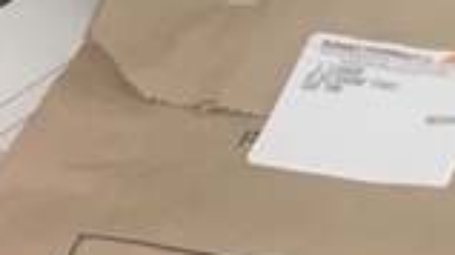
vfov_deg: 4.7
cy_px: -711
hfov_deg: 8.7
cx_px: 824
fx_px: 2880
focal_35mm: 239
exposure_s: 1/33
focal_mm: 4.15
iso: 40
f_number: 2.2
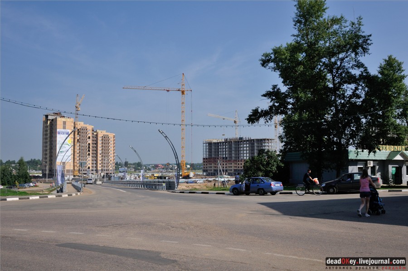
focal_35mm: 36
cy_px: 136
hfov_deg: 53.2
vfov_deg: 36.8
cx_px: 204
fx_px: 407
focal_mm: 24
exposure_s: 1/800
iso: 200
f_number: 8
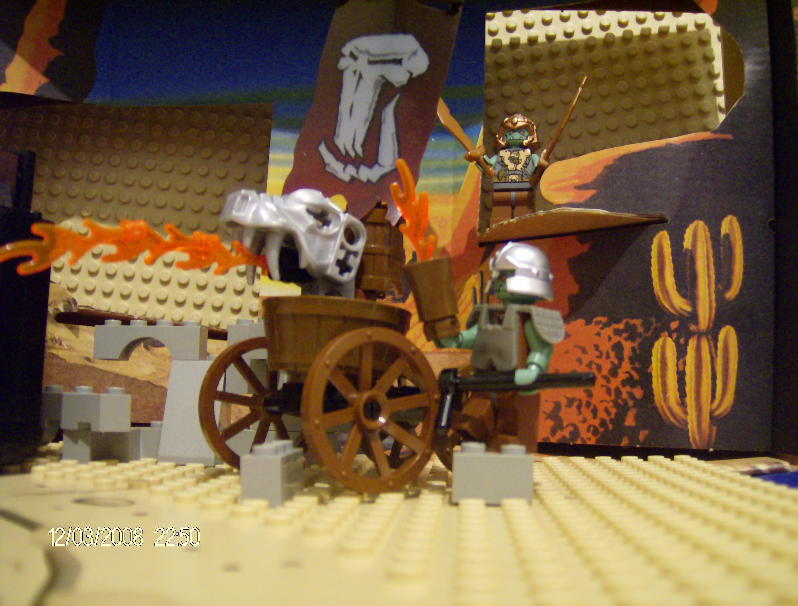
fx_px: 834
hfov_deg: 51.1
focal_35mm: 36
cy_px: 303
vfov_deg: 40.0
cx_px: 399
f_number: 2.8
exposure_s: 1/1.8
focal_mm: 6
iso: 200
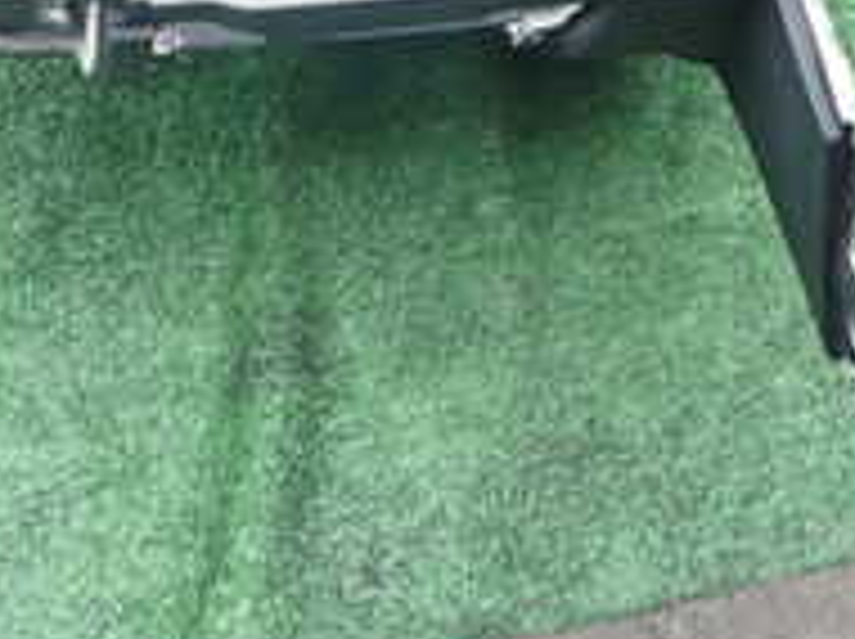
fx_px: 1949
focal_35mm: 79
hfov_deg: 24.0
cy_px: -297
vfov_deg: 17.0
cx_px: 788
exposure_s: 1/80
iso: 100
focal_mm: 4.5
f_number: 2.8
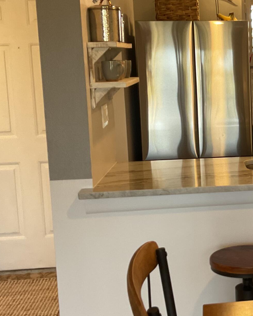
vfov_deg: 27.5
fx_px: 646
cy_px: 144
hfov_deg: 20.7
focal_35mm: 69
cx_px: 304
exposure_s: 1/60
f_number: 1.8
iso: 250
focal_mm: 3
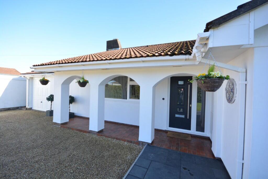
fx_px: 112
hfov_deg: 100.4
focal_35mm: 15
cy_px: 90
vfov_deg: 77.3
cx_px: 134
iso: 400
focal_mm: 10
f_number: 8
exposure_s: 1/250
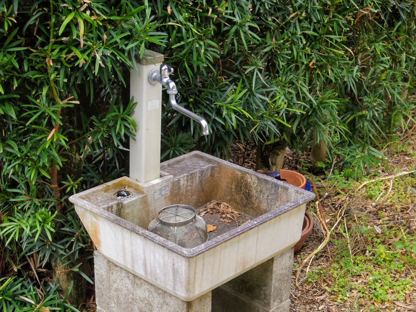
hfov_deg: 28.9
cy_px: 210
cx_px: 183
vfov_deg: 21.8
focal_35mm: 67
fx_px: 805
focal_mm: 8.5
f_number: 3.2
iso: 125
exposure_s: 1/400
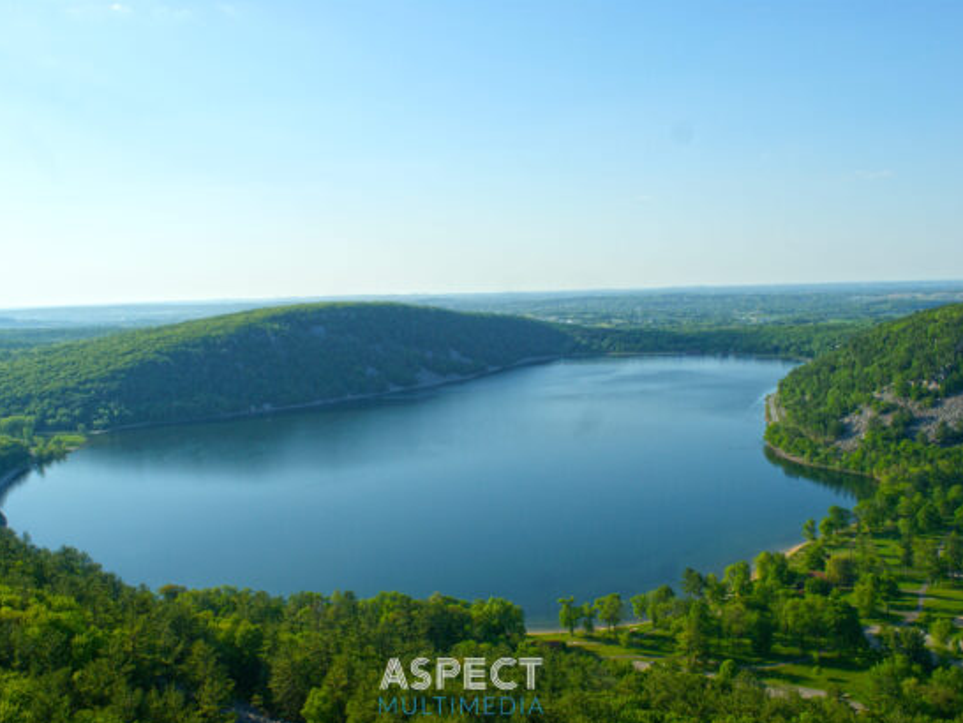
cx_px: 461
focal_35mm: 33
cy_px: 365
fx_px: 918
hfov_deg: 55.3
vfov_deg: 43.0
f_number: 6.3
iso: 100
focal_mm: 20
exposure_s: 1/400
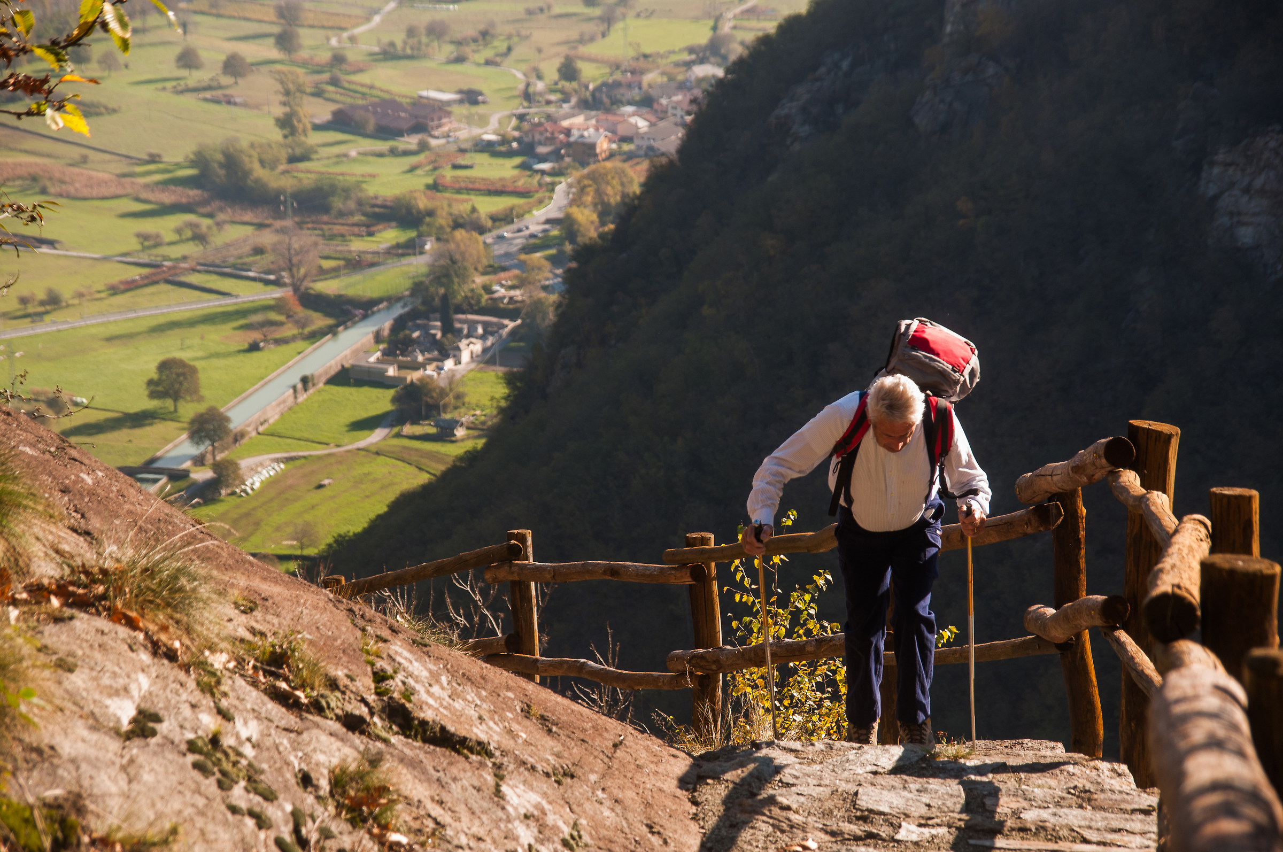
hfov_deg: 17.5
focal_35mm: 117
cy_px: 426
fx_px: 4165
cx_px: 642
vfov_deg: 11.7
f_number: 5.3
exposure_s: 1/200
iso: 200
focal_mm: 78
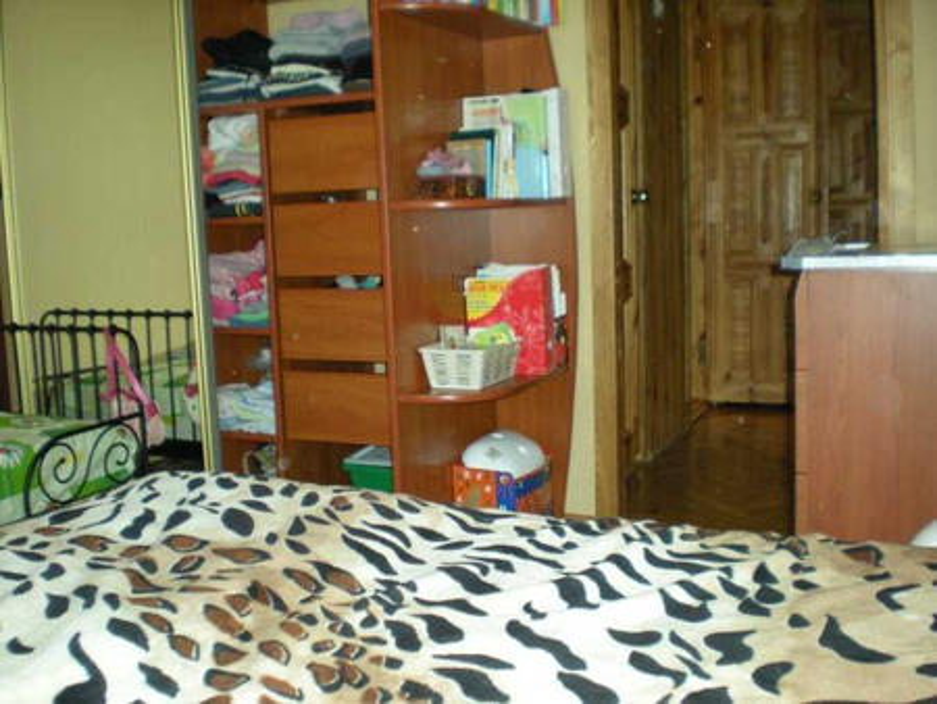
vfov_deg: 37.8
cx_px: 468
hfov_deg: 49.0
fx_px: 1029
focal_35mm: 38
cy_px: 352
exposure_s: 1/60
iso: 310
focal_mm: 6.3
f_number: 3.1
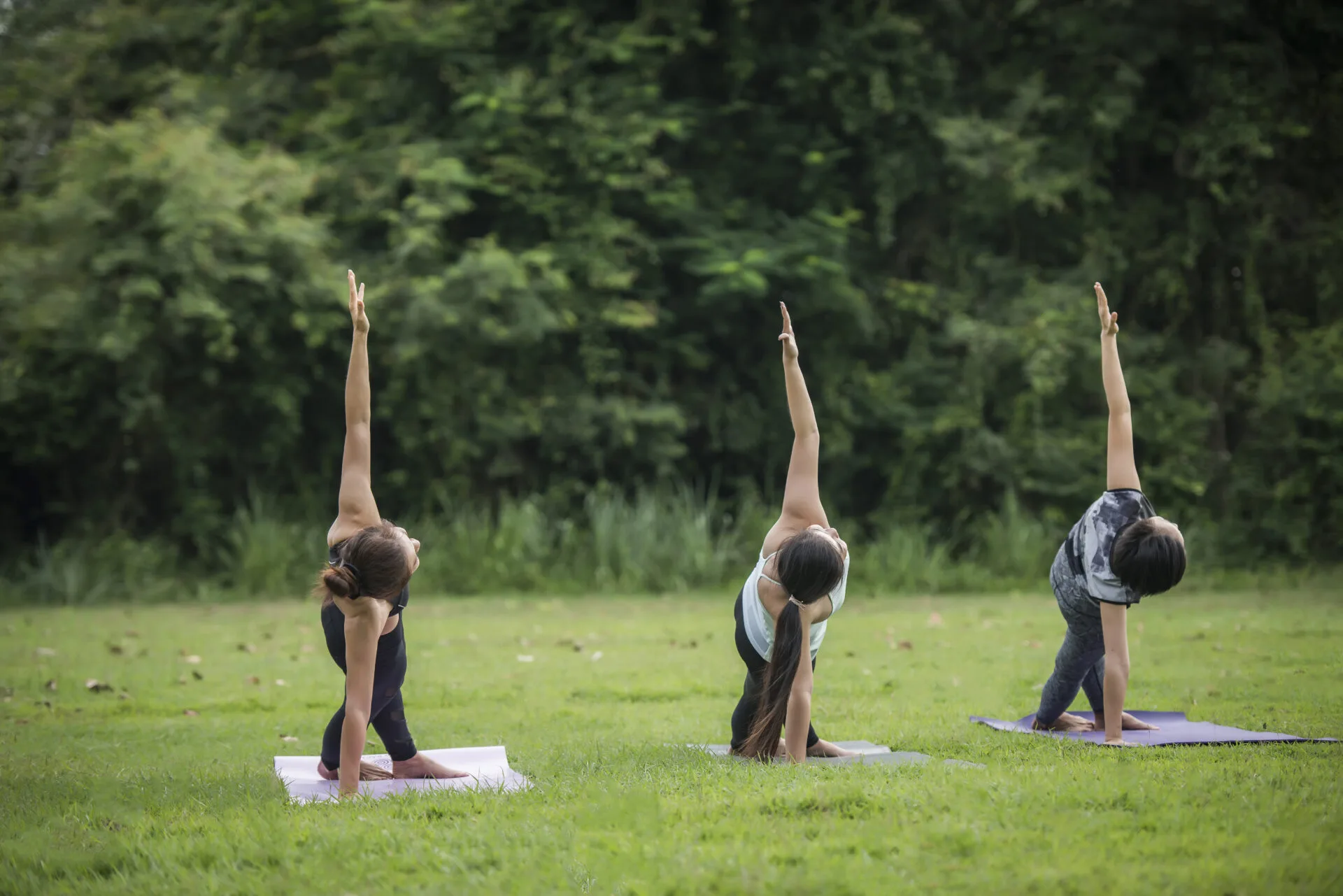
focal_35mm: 116
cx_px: 672
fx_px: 4328
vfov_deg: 11.8
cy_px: 448
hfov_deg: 17.6
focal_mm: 116
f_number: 2.8
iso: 100
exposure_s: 1/500
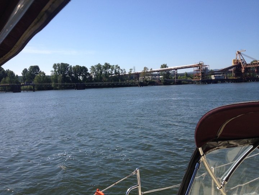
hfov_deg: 52.6
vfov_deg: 40.7
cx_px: 130
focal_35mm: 35
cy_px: 98
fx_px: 262
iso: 50
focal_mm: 4.28
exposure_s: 1/1972
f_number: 2.4
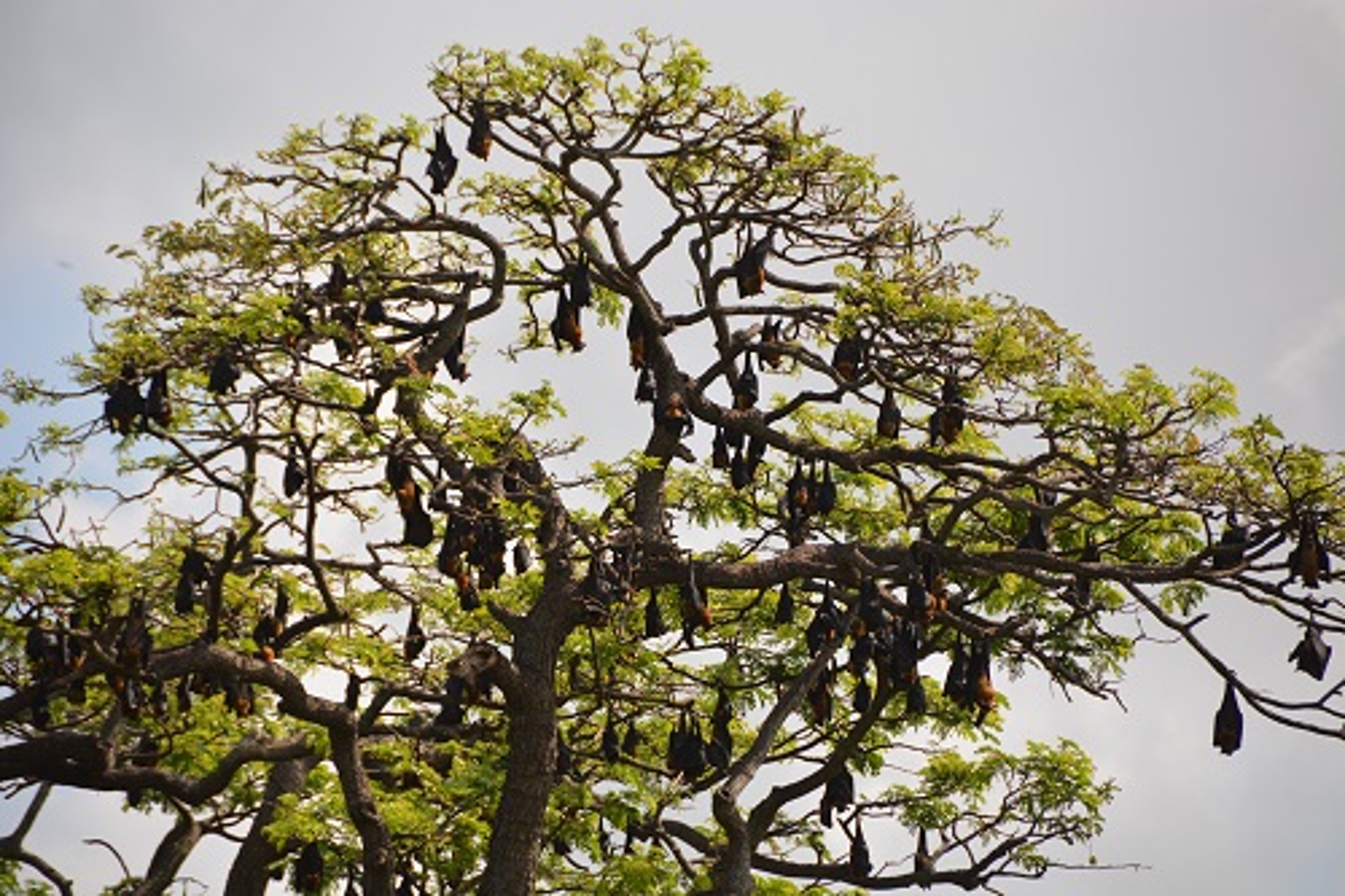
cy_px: 448
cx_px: 672
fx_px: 11204
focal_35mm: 300
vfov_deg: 4.6
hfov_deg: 6.9
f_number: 6.3
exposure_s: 1/1600
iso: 400
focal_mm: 200
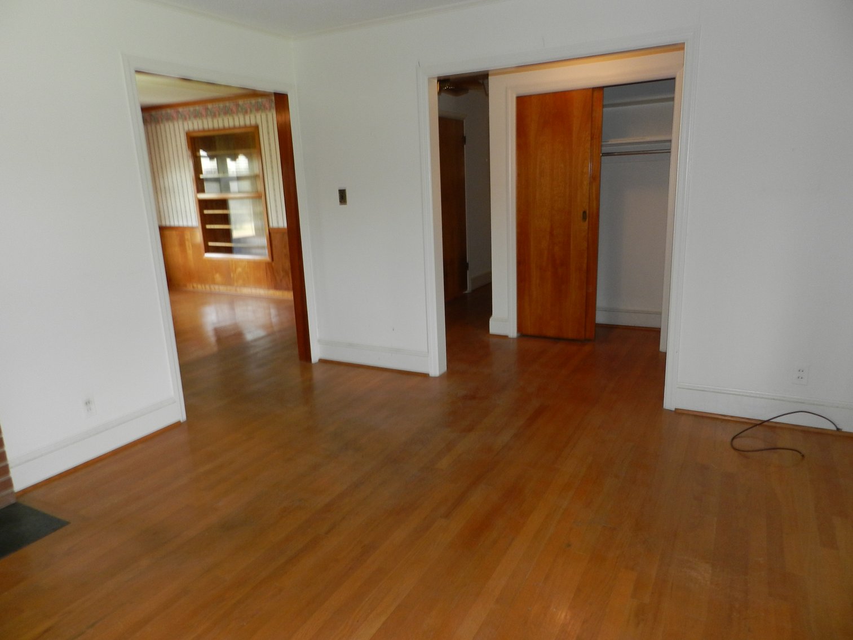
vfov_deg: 58.9
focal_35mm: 23
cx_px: 426
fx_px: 567
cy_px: 320
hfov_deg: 73.9
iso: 200
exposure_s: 1/30
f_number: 3.4
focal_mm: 4
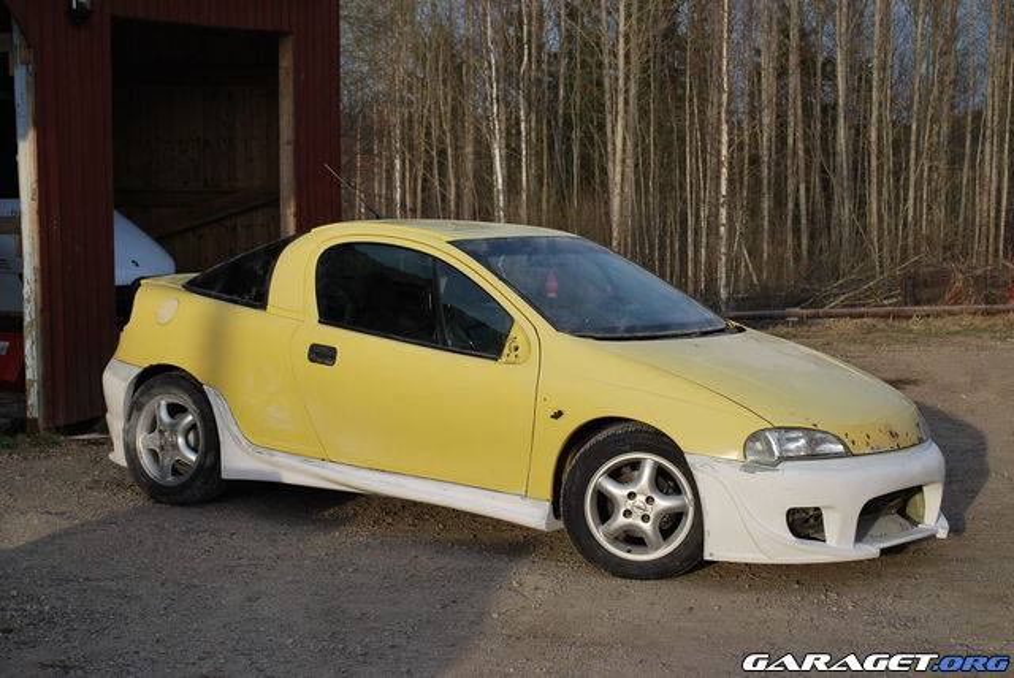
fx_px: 2030
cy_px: 339
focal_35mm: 72
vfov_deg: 19.0
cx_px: 507
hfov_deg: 28.0
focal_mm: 48
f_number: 7.1
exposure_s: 1/200
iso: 100
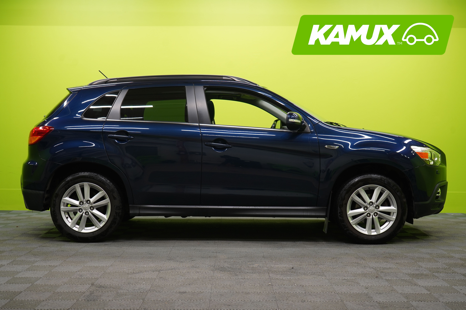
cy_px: 155
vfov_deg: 29.9
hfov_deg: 43.6
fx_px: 582
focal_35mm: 45
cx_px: 233
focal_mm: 45
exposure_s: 1/25
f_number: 5.6
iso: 400
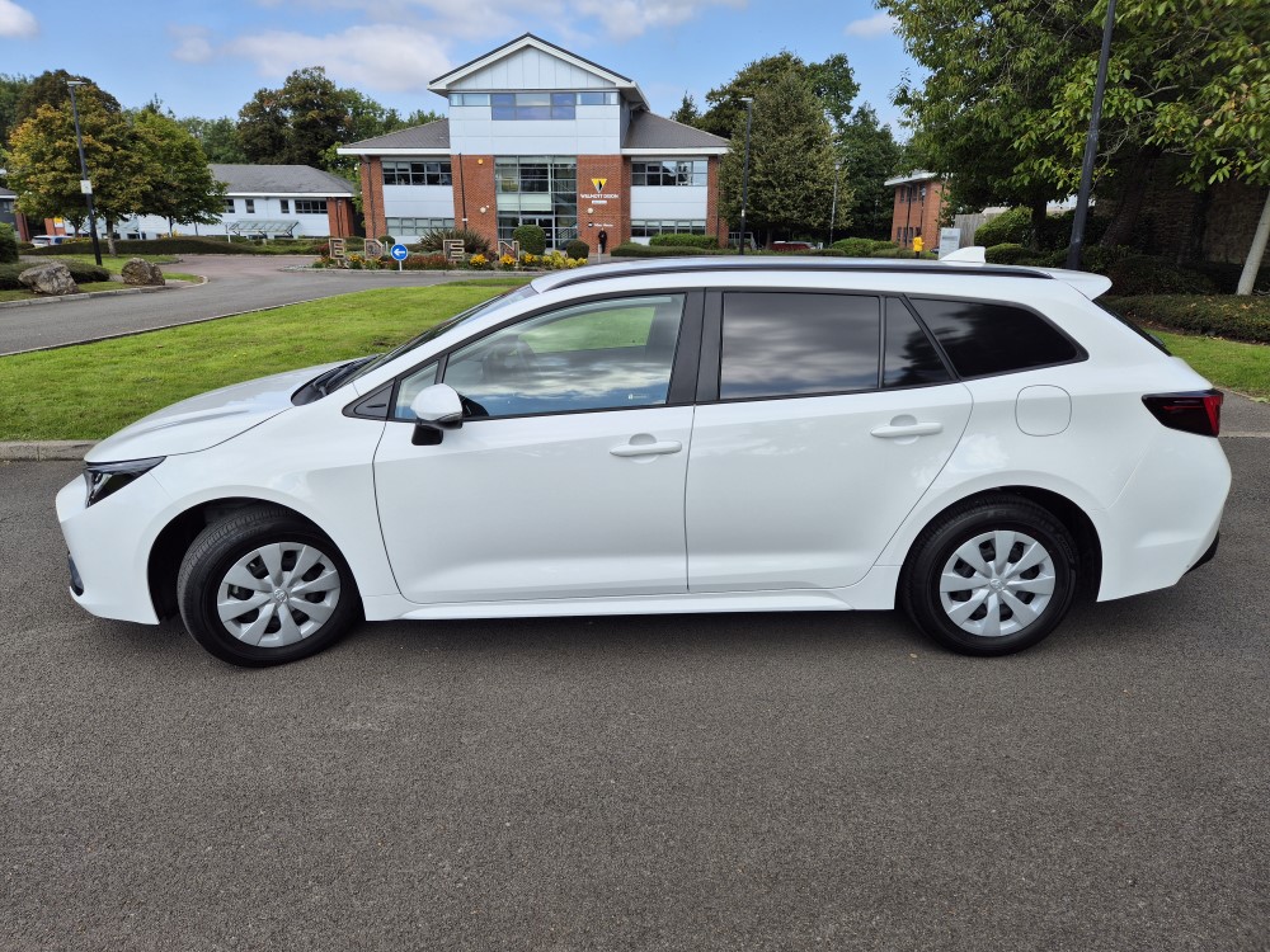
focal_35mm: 23
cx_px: 635
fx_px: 844
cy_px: 476
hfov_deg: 73.9
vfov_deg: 58.9
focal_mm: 5.4
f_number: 1.8
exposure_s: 1/1504
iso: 25
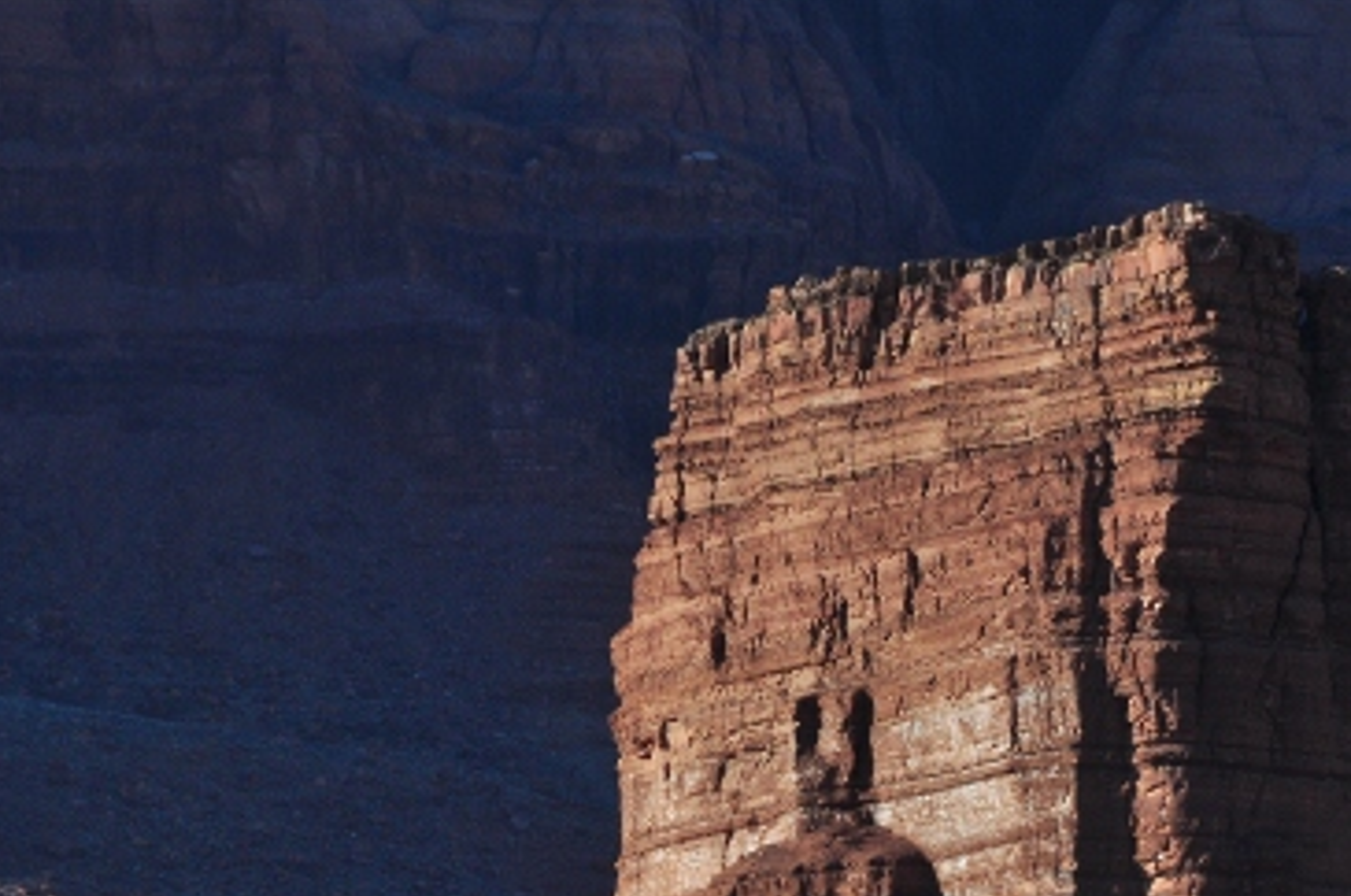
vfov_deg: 2.6
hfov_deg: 3.9
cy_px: 783
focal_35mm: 526
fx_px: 19705
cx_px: 1047
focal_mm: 200
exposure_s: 1/180
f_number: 13
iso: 200
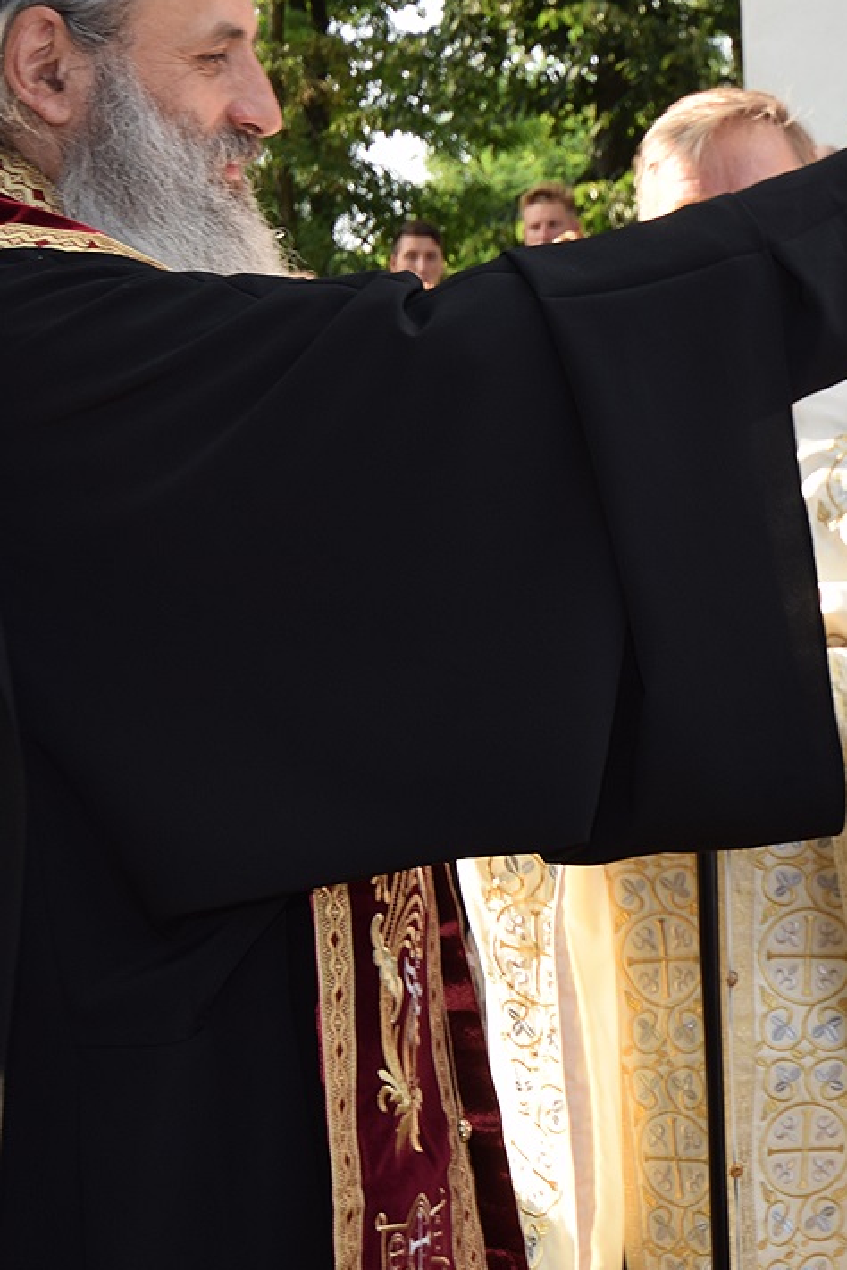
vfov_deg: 25.1
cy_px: 622
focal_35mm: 81
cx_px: 700
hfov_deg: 16.7
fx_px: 2858
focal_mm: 24
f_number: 5.6
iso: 100
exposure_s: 1/80
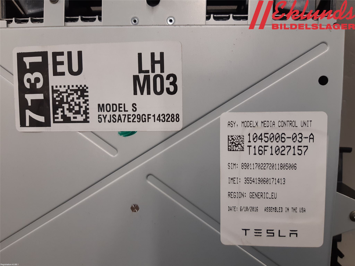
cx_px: 178
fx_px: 267
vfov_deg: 53.1
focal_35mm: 26
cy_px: 133
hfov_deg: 67.3
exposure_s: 1/50
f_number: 1.7
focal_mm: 3.93
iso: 64
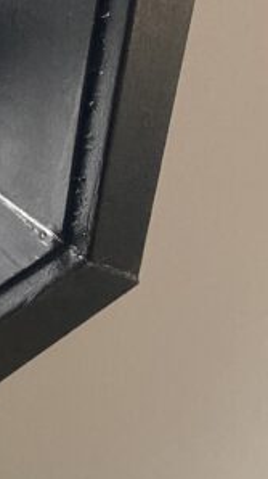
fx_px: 1432
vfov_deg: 18.0
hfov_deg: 9.4
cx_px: -404
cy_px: -102
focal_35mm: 113
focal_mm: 4.25
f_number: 1.8
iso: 125
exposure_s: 1/115
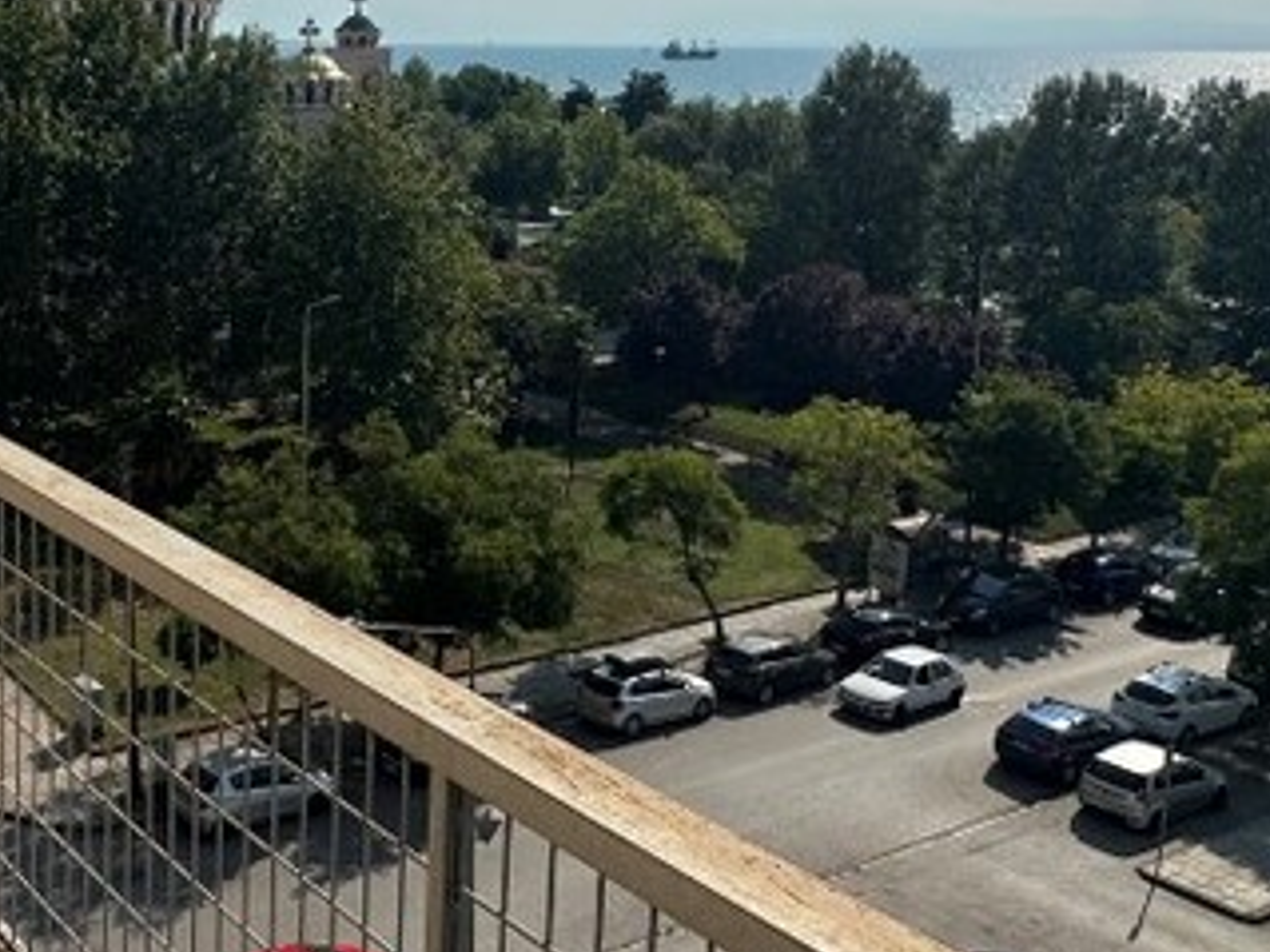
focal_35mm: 45
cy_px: 211
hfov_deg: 39.4
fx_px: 1650
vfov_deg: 31.5
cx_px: 155
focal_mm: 2.22
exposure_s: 1/4292
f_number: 2.2
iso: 50
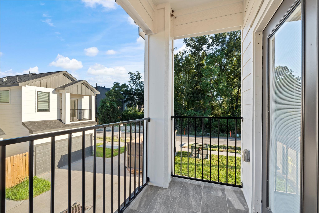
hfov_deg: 96.7
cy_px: 106
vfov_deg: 73.7
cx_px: 160
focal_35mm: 16
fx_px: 142
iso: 200
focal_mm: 16
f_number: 9
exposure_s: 1/20
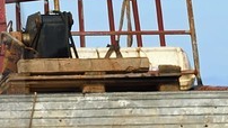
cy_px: 106
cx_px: -440
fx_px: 9281
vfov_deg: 0.8
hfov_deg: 1.4
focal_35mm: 1534
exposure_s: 1/320
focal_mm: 185
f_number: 13
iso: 200
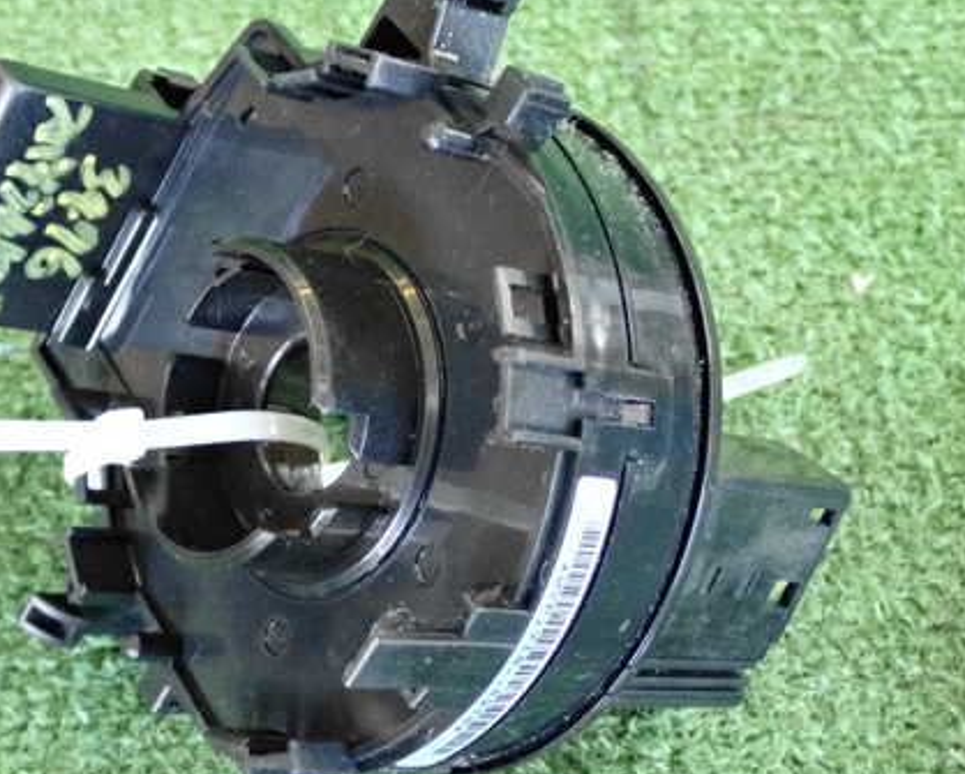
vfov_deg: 21.9
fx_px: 2001
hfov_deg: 27.0
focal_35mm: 70
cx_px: 351
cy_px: 363
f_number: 3.2
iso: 3200
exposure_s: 1/125
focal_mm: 9.01
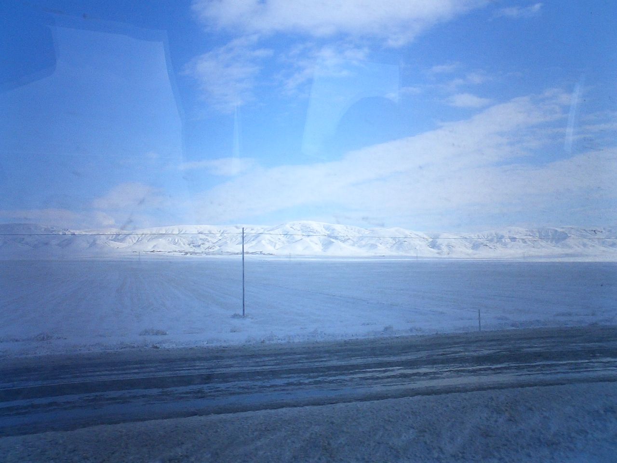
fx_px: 659
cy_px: 232
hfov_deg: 50.1
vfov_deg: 38.7
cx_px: 308
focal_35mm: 37
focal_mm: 5.6
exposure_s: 1/1000
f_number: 3.5
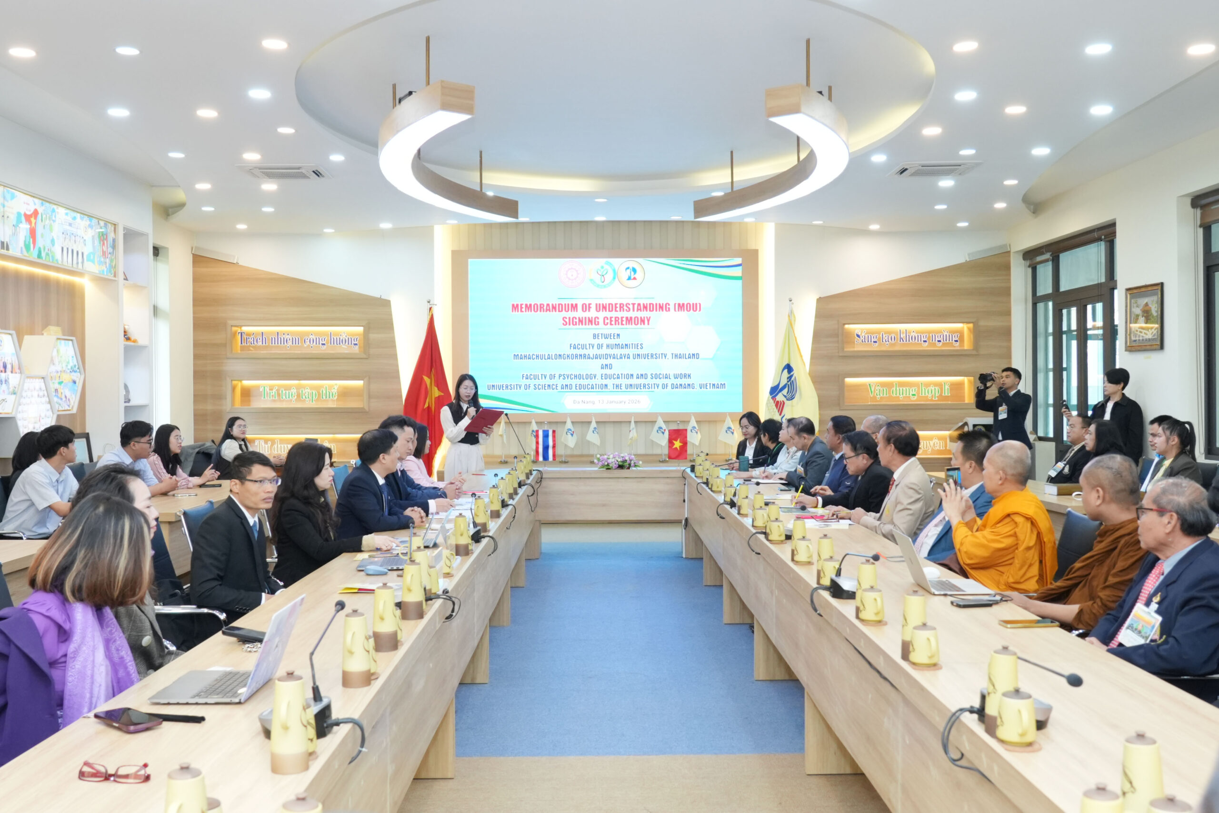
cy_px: 406
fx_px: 1219
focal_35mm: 36
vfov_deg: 36.9
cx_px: 610
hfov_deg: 53.1
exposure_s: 1/125
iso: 2000
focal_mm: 24
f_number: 4.5
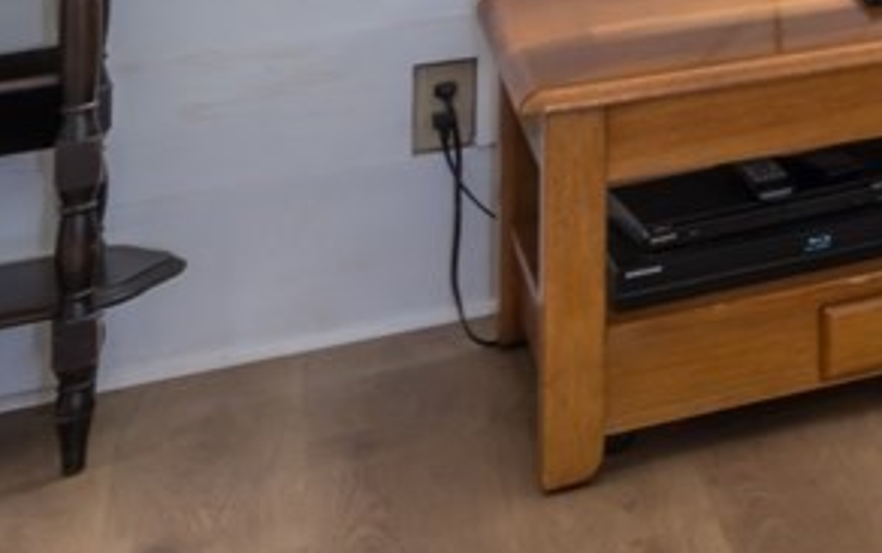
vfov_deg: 11.4
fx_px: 2406
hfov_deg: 17.1
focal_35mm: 100
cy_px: -663
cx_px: 1589
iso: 100
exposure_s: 2
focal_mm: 14
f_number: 16
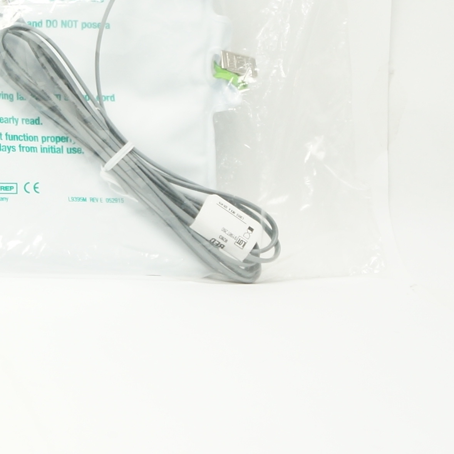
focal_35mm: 138
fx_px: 2048
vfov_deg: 12.4
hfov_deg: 11.5
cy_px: -53
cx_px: -413
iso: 400
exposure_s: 1/80
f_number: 4.5
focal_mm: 26
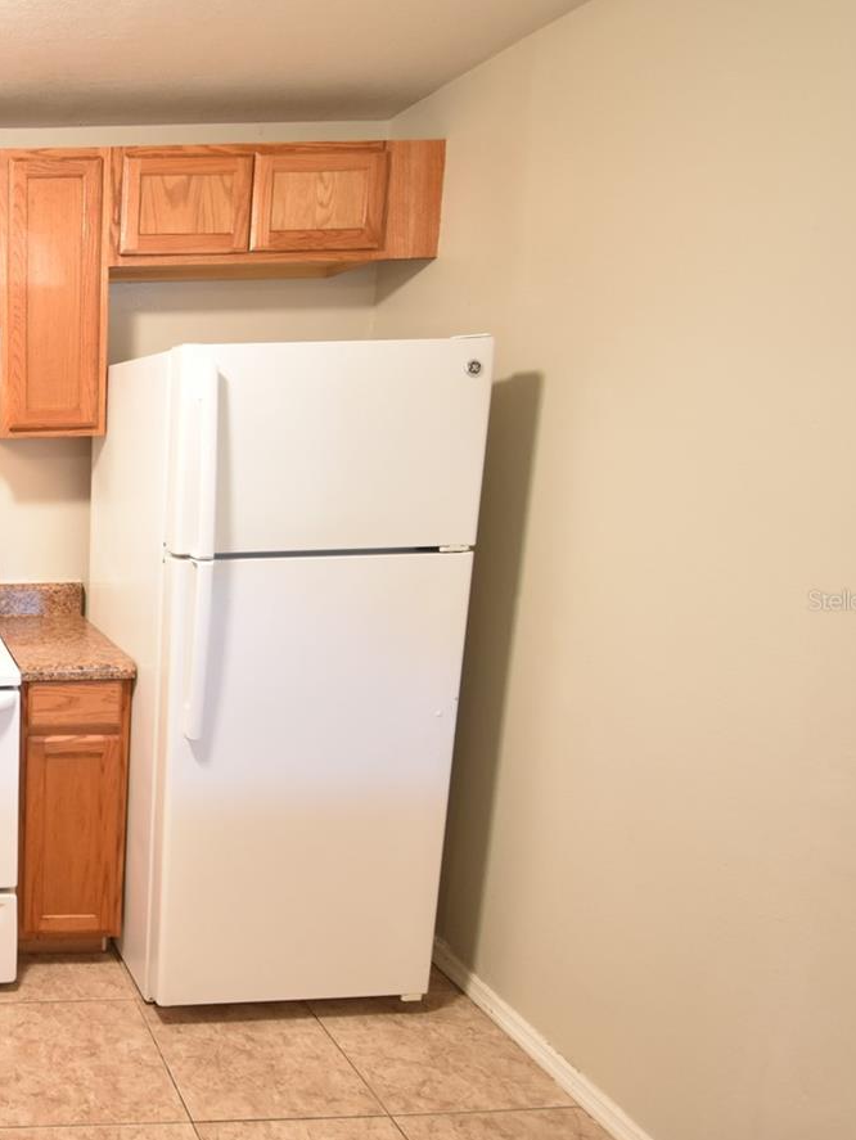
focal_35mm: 26
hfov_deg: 41.3
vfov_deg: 67.2
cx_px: -105
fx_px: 857
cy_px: 600
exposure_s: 1/20
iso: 800
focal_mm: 10
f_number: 3.5
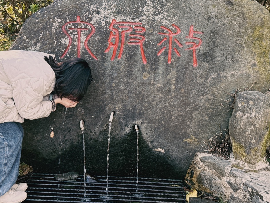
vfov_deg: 25.2
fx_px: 453
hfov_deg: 33.2
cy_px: 82
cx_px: 120
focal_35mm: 58
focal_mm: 6.76
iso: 125
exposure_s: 1/177
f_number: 1.78
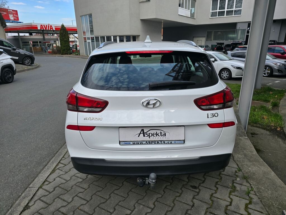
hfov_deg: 73.9
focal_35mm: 23
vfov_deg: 58.9
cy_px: 108
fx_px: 190
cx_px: 143
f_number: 1.7
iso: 12
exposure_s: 1/339
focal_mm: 6.3
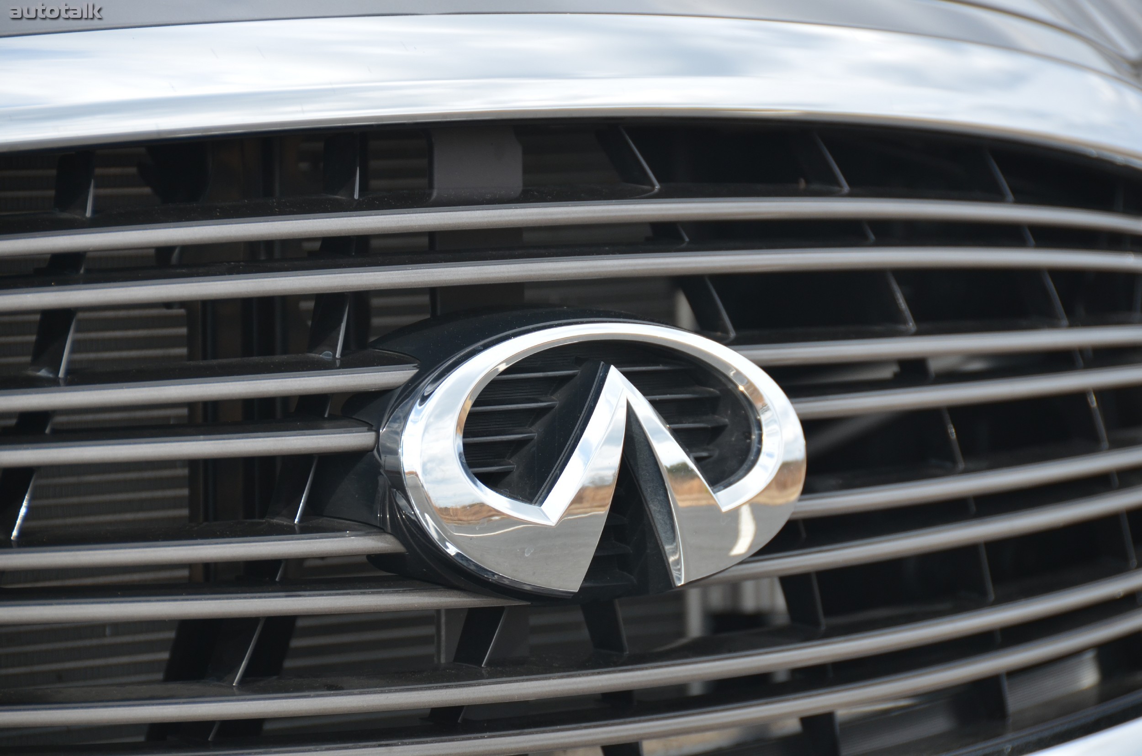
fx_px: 9497
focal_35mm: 300
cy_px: 378
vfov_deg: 4.6
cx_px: 571
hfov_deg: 6.9
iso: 360
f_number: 5.6
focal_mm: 200
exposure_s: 1/500
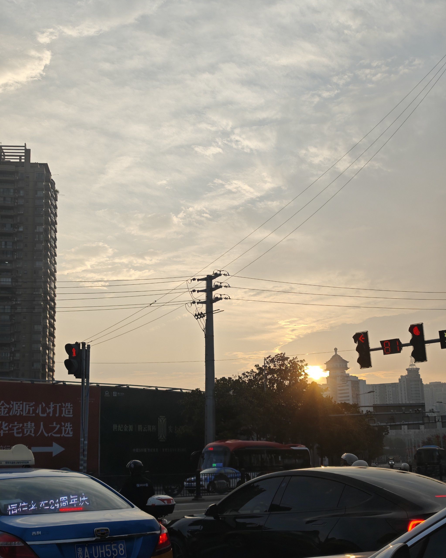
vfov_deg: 38.8
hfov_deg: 31.5
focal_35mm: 48
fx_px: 792
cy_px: 293
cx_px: 223
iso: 50
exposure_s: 1/714
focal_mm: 8.72
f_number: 2
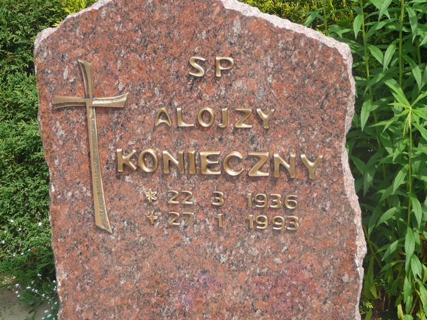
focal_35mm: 77
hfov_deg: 25.3
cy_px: 160
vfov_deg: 19.1
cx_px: 214
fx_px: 950
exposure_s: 1/320
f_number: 3.7
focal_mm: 11.5
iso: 80
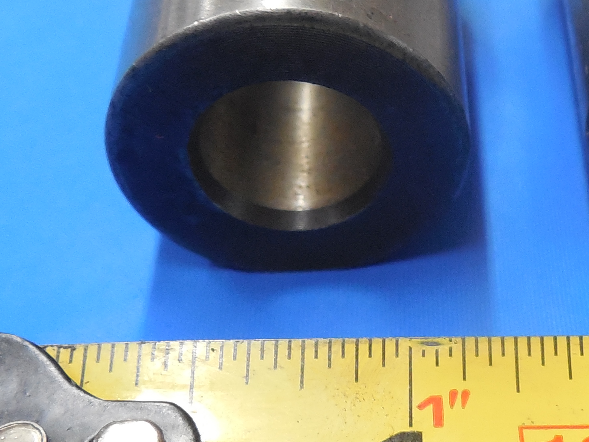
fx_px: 1208
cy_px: 186
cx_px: 474
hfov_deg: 26.9
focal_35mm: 71
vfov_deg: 20.7
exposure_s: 1/30
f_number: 3.3
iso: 360
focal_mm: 4.5
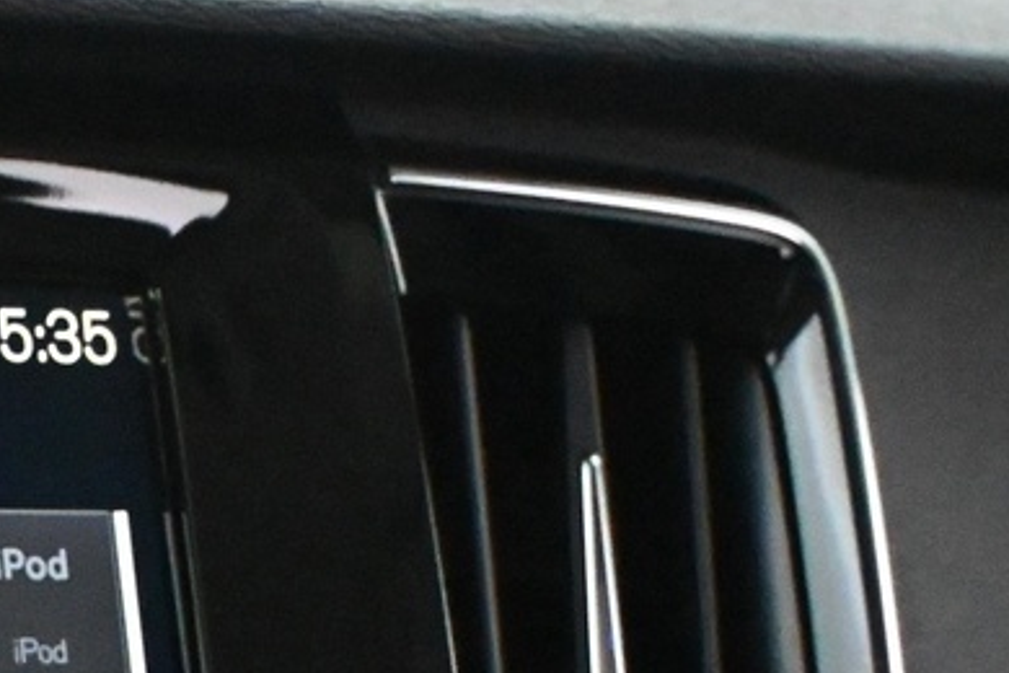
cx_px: -600
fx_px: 4627
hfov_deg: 11.8
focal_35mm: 165
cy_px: 1180
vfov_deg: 8.0
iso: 10000
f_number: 4.5
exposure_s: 1/60
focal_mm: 26.5
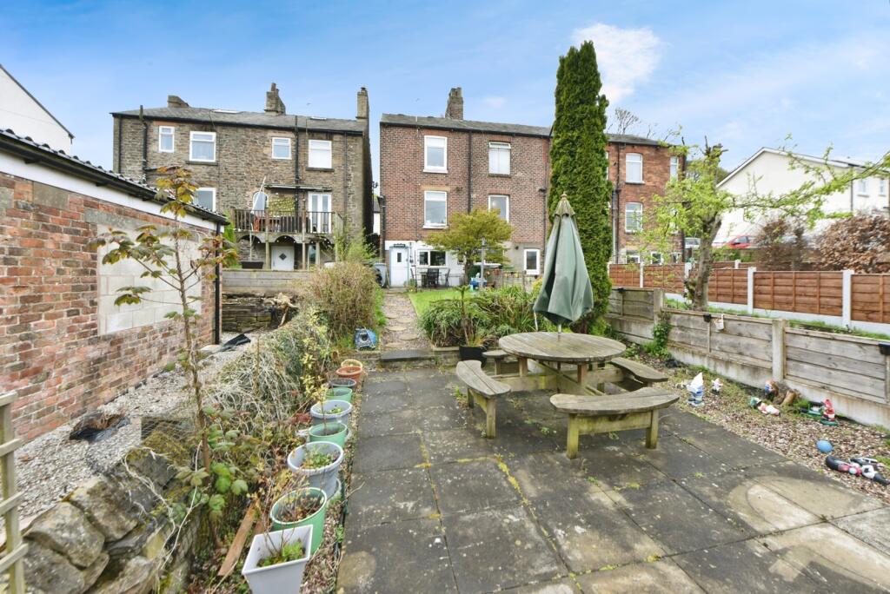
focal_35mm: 14
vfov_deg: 81.3
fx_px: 346
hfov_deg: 104.2
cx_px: 445
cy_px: 297
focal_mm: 14
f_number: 9
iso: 500
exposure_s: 1/125
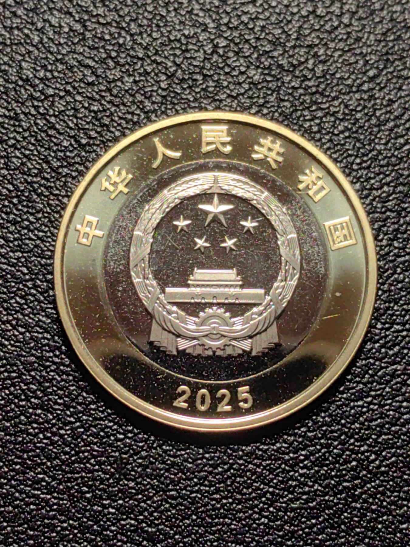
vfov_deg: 24.1
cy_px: 274
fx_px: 1279
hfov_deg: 18.2
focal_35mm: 81
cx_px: 205
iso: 50
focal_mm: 5.75
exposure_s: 1/180
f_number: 2
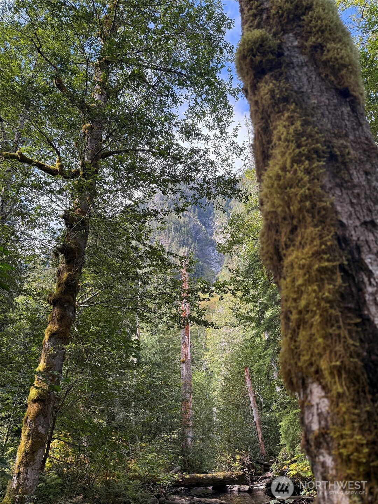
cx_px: 189
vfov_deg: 71.6
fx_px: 349
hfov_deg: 56.8
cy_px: 252
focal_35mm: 24
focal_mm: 6.76
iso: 100
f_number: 1.78
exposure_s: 1/528
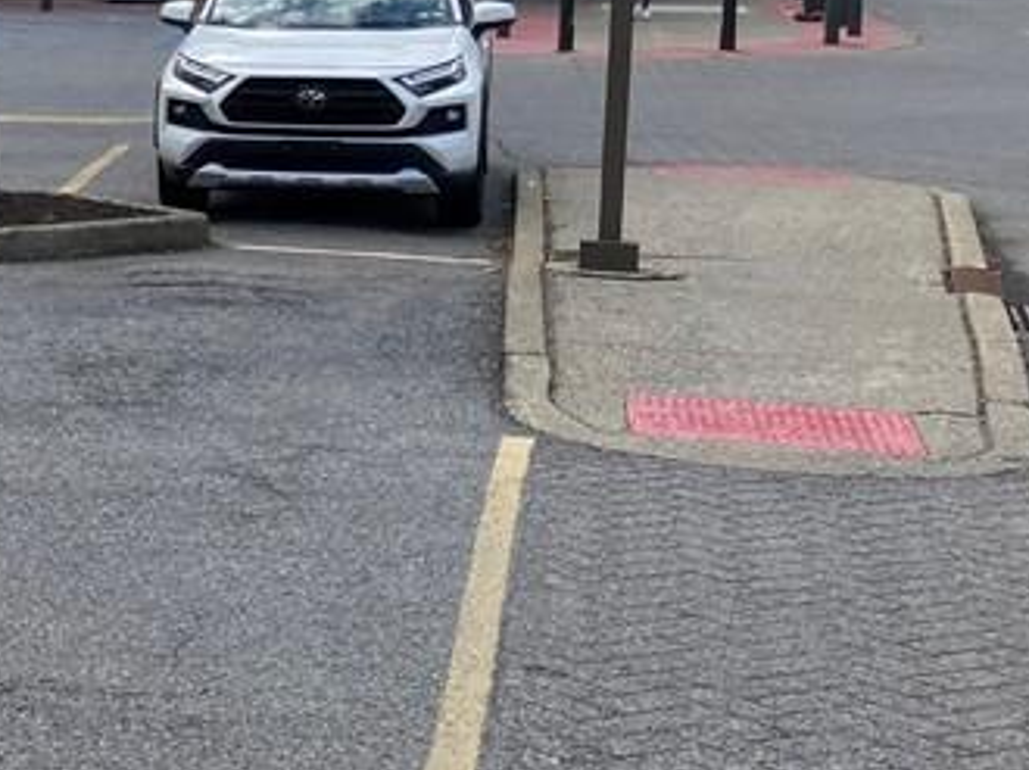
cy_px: 100
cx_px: -496
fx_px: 2584
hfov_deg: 19.7
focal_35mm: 87
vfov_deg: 16.8
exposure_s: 1/1185
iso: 20
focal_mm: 3.99
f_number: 1.8
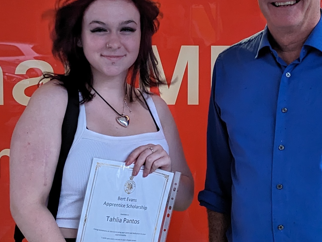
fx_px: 708
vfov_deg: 19.4
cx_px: 192
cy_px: 85
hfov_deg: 25.6
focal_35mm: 76
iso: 446
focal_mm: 6.81
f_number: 1.85
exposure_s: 1/100
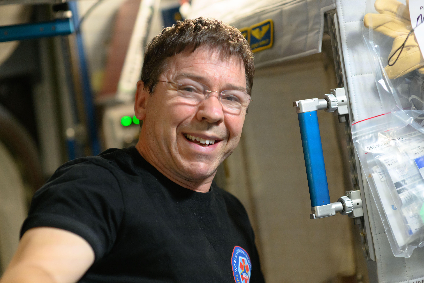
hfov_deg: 23.9
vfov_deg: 16.1
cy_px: 142
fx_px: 1001
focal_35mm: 85
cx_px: 212
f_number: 2.2
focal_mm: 85
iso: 3200
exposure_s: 1/400
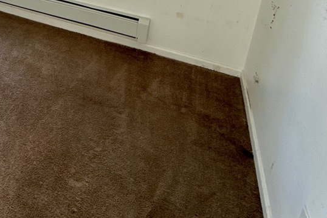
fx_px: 354
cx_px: -10
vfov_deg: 29.0
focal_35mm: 39
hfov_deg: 42.0
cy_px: -51
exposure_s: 1/99
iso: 80
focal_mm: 2.22
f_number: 2.2
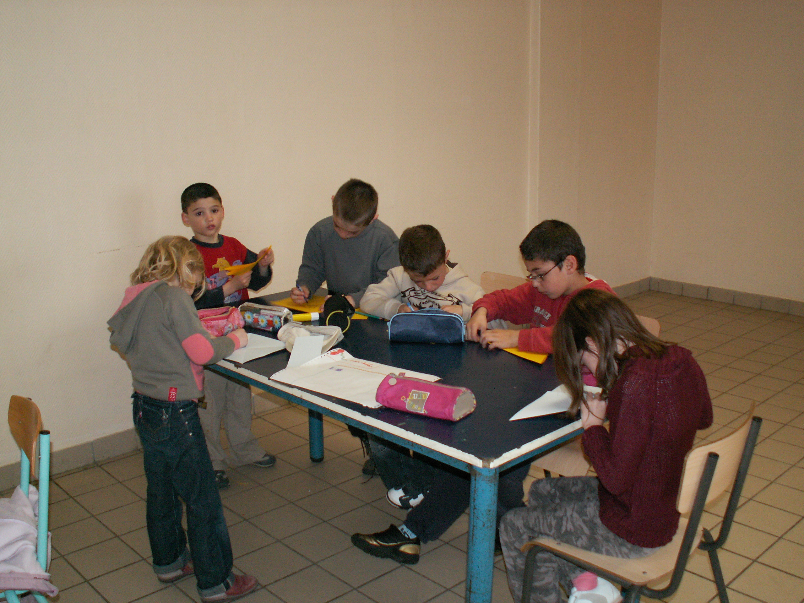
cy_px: 302
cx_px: 402
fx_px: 813
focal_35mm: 35
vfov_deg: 40.7
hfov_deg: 52.6
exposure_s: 1/50
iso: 160
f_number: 2.8
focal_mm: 5.86
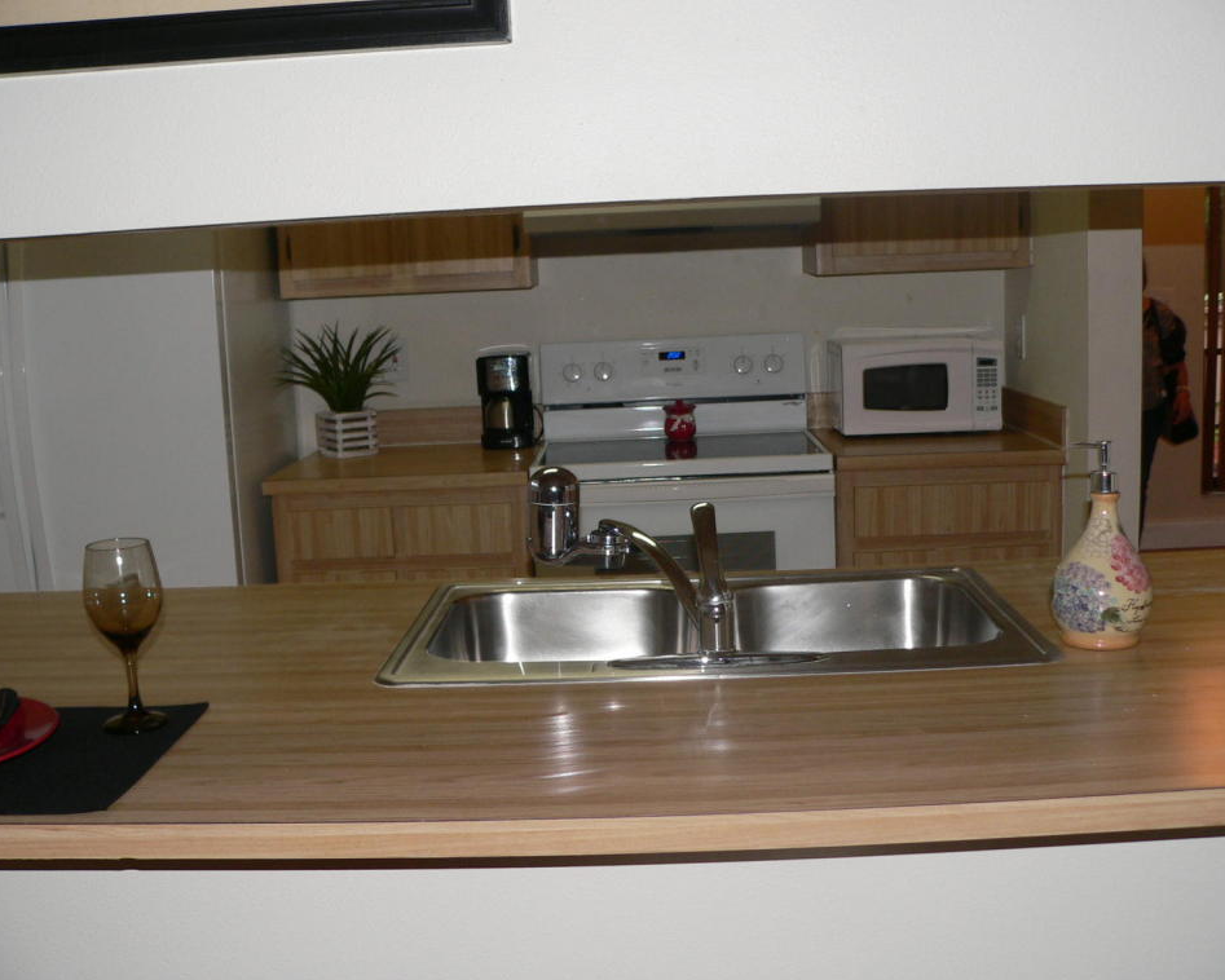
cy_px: 486
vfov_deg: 39.2
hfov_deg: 47.9
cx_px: 614
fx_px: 1378
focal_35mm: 38
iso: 100
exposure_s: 1/60
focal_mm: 6
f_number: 3.3
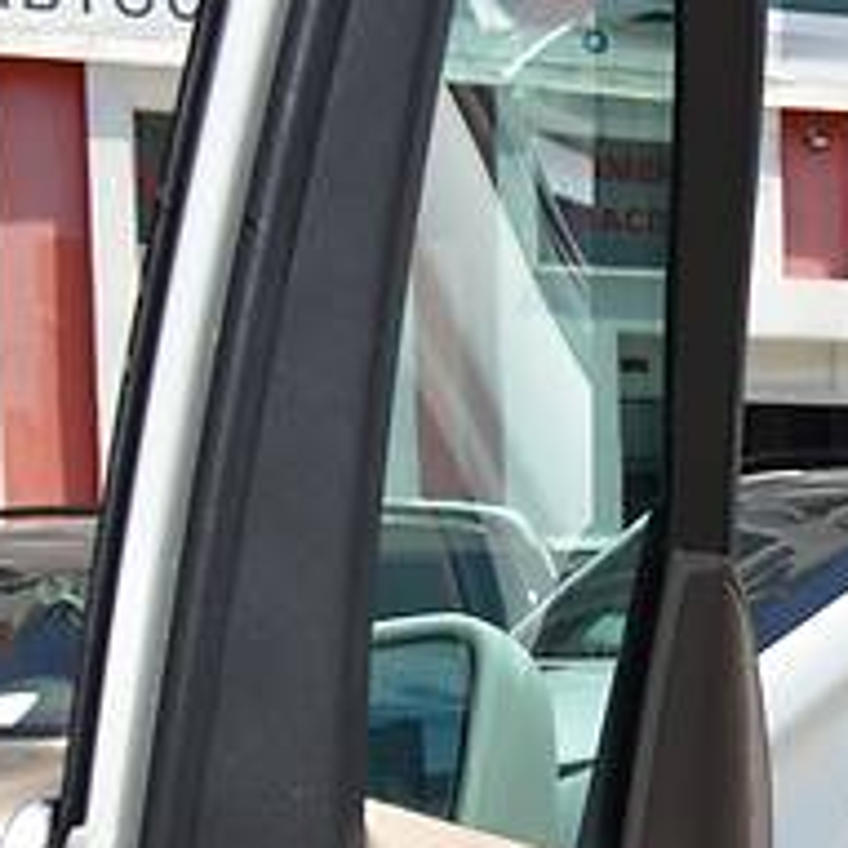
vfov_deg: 13.2
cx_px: 1576
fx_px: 3548
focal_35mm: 128
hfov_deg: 12.4
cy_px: 1074
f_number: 7.1
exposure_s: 1/200
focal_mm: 24
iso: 100
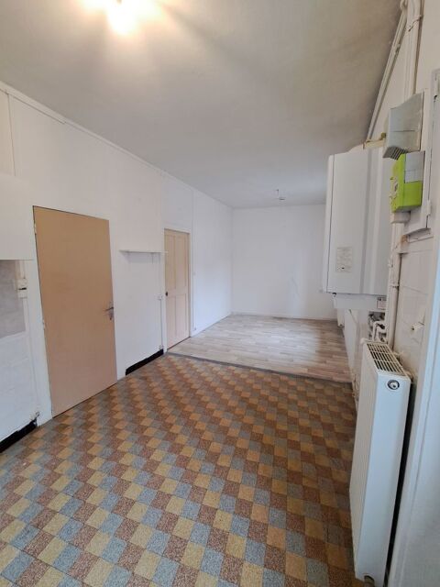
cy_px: 294
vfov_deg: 106.2
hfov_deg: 89.9
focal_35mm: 13
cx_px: 220
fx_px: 220
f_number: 2.2
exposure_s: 1/33
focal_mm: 1.74
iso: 250
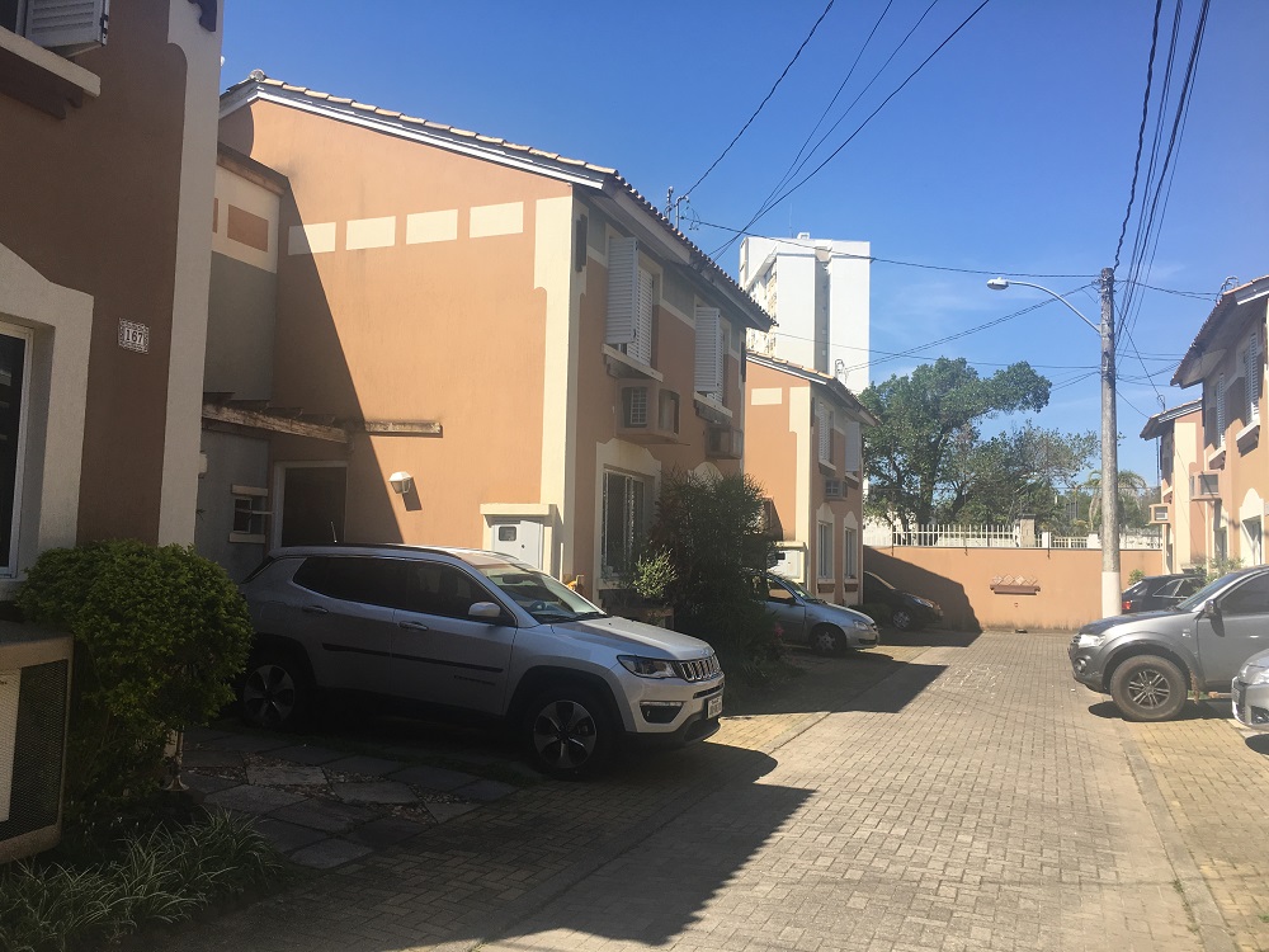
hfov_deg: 61.7
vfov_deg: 48.2
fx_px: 1063
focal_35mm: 29
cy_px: 476
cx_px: 634
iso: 25
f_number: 2.2
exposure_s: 1/1083
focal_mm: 4.15
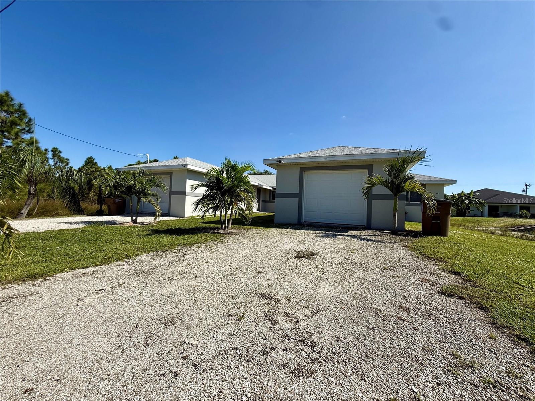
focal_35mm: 14
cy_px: 200
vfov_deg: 85.7
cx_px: 268
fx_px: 216
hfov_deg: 102.1
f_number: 2.2
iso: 50
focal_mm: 2.22
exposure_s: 1/2717
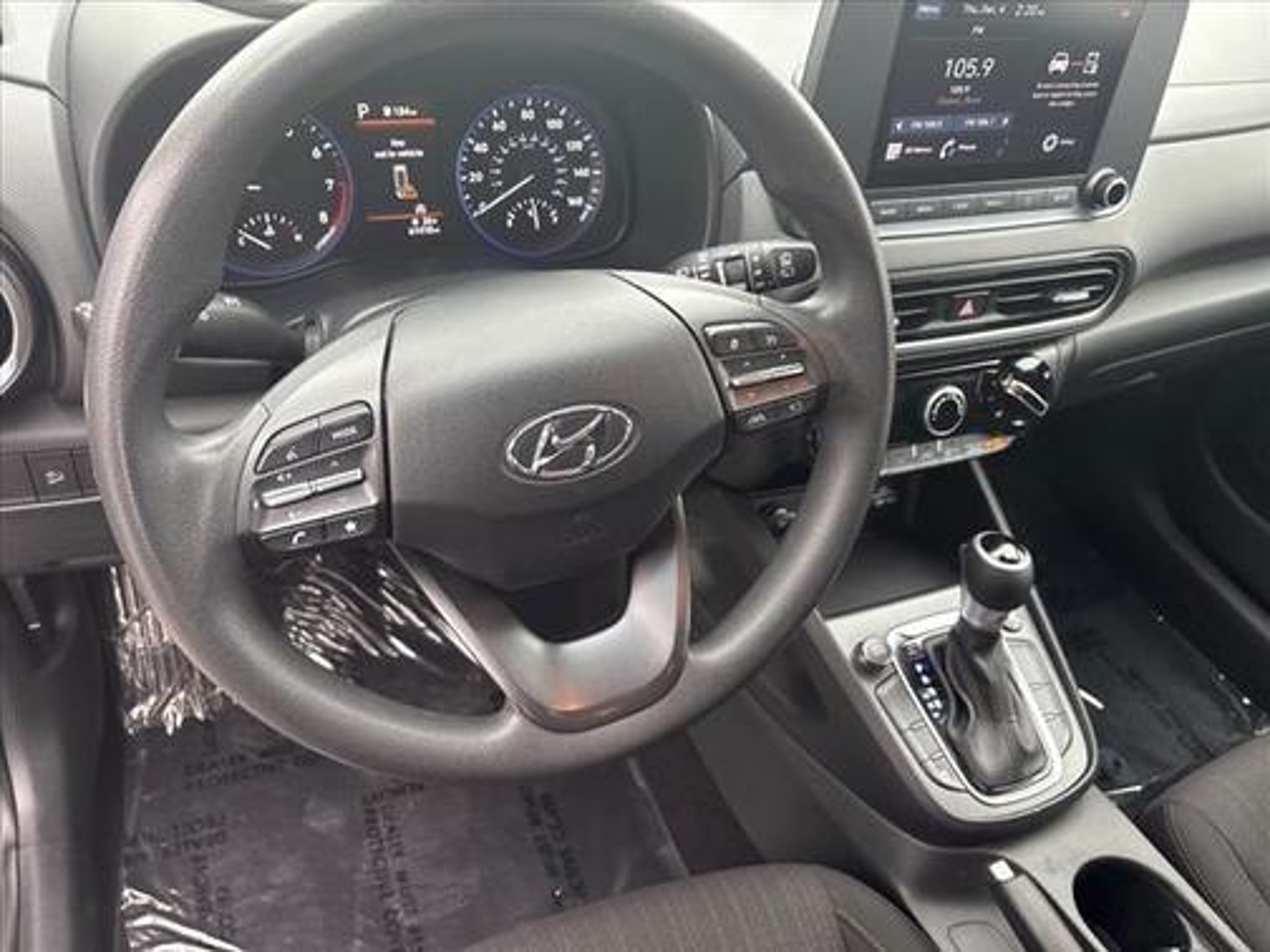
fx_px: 954
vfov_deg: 53.1
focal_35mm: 26
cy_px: 476
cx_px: 635
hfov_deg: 67.3
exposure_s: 1/122
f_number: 1.6
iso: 125
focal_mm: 5.96
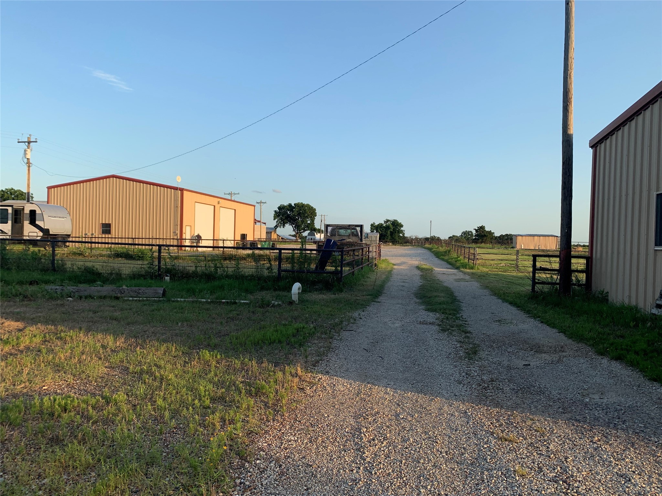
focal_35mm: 26
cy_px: 248
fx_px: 497
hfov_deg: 67.3
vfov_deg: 53.1
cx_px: 331
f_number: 1.8
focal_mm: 4.25
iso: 25
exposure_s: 1/692
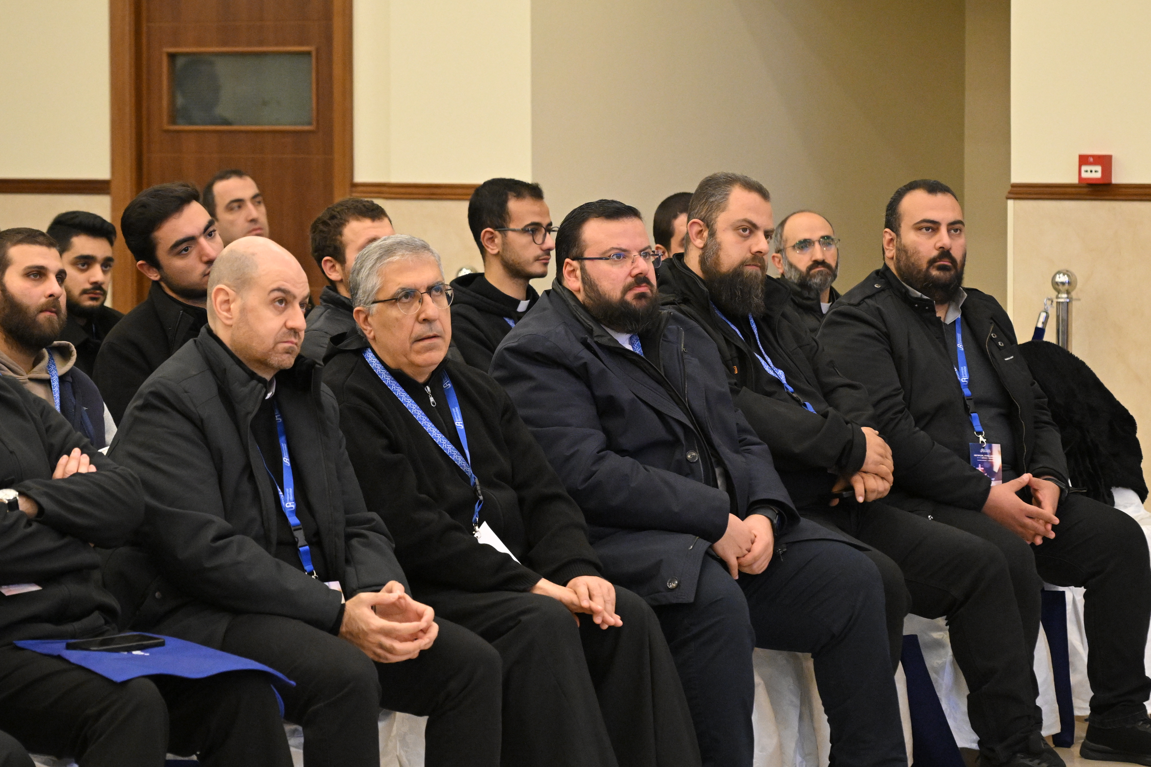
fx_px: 3932
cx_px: 576
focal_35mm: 123
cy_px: 384
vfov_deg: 11.1
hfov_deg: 16.7
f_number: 4
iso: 5000
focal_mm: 82
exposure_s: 1/250
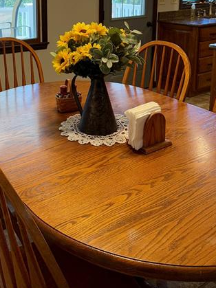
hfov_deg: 32.7
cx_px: 77
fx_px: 366
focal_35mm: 44
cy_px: 53
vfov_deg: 40.9
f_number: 1.78
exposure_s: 1/120
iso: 320
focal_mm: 6.76
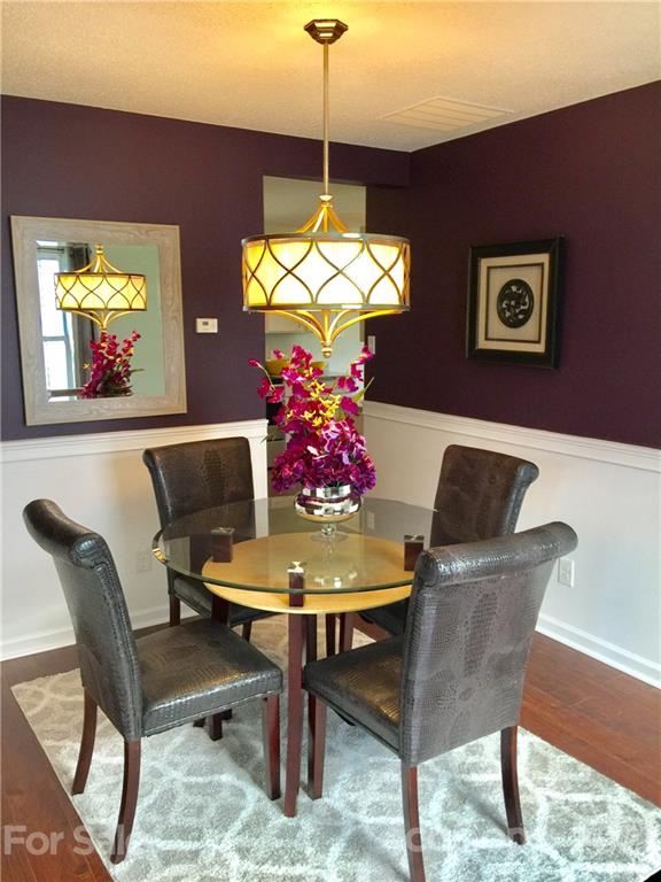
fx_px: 738
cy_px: 441
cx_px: 330
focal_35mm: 29
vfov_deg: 61.7
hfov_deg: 48.2
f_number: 2.2
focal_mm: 4.15
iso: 40
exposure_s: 1/15
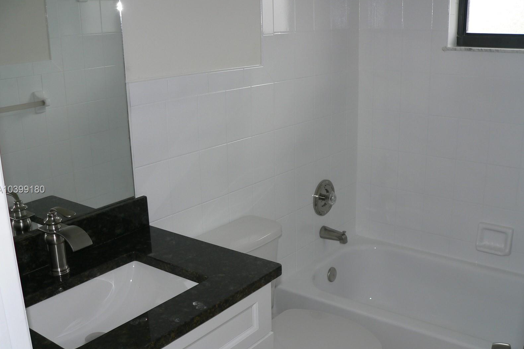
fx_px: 553
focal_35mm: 38
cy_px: 190
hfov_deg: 50.7
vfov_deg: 35.0
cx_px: 260
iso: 80
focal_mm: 6
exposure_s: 1/60
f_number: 2.8
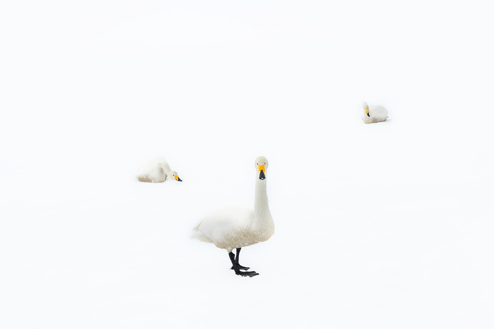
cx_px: 247
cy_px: 164
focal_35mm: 70
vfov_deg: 19.5
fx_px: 960
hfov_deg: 28.8
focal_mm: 70
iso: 64
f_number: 10
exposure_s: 1/200
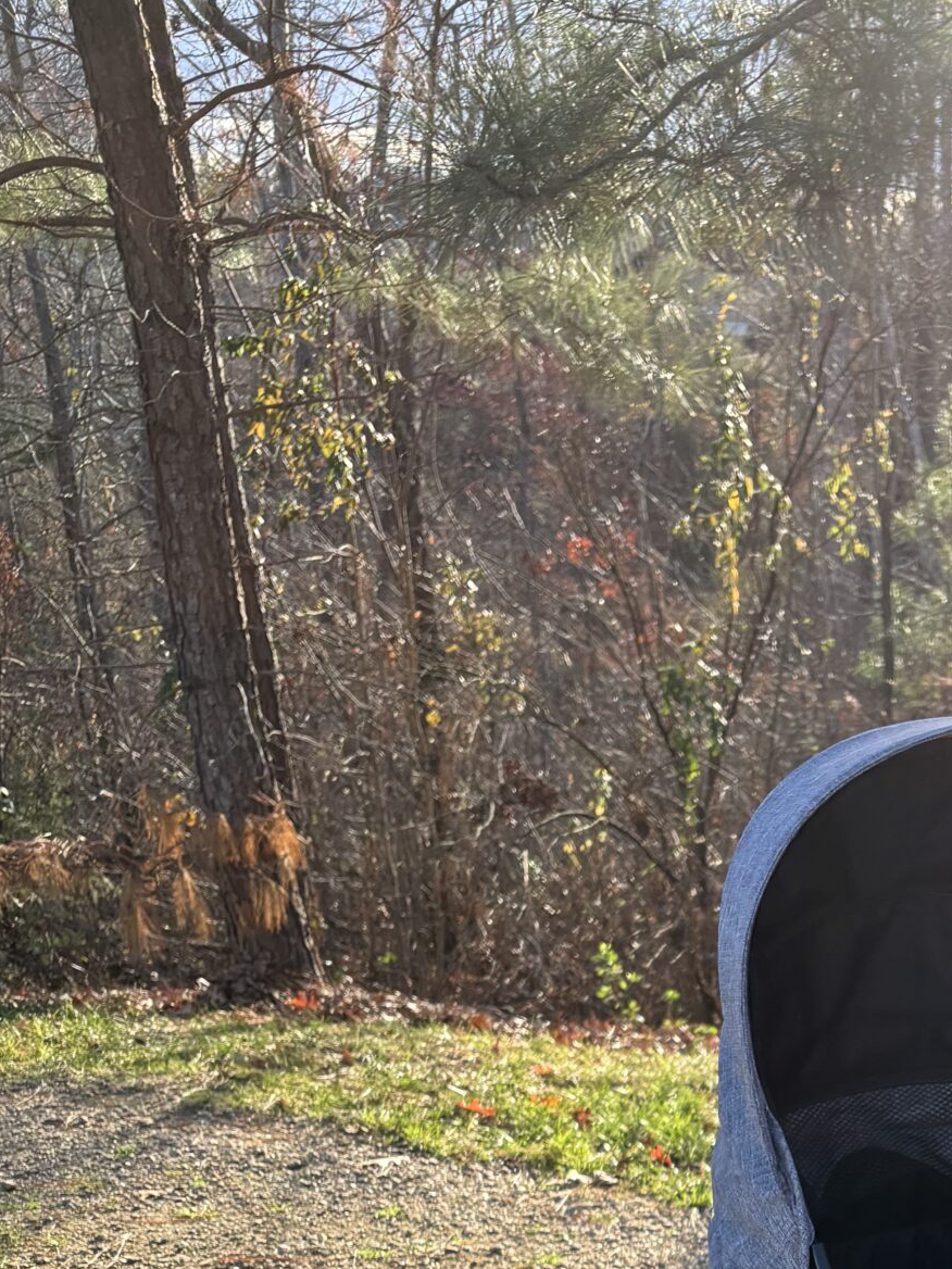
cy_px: 1369
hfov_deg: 24.2
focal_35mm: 57
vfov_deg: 30.5
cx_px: 1002
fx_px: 2090
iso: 50
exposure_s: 1/273
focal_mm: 5.96
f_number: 1.6
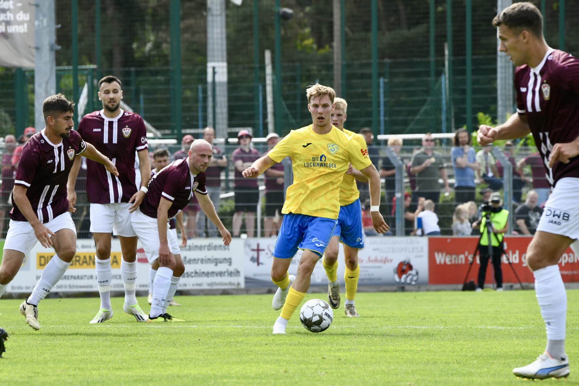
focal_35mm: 330
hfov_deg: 6.2
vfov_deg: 4.2
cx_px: 290
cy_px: 193
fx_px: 5307
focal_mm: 330
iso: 2000
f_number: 10
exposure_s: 1/1600
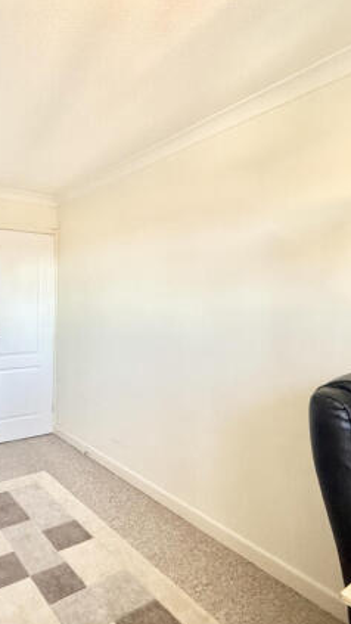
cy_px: 308
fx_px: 347
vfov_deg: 83.8
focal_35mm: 21
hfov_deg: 46.8
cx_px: 18
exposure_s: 1/99
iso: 320
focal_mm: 2.22
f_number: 2.2
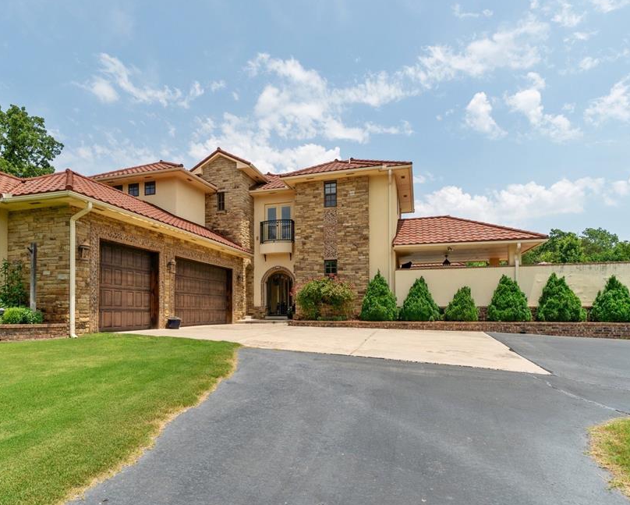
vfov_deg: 69.2
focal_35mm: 20
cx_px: 246
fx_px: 365
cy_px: 250
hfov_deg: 80.4
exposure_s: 1/640
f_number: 8
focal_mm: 11
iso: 100
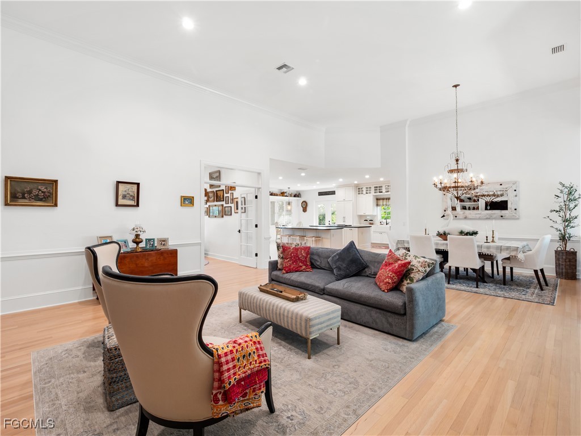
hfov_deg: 94.5
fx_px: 269
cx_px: 290
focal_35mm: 16
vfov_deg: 78.1
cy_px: 218
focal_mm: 8
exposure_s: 1/2
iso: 200
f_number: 7.1
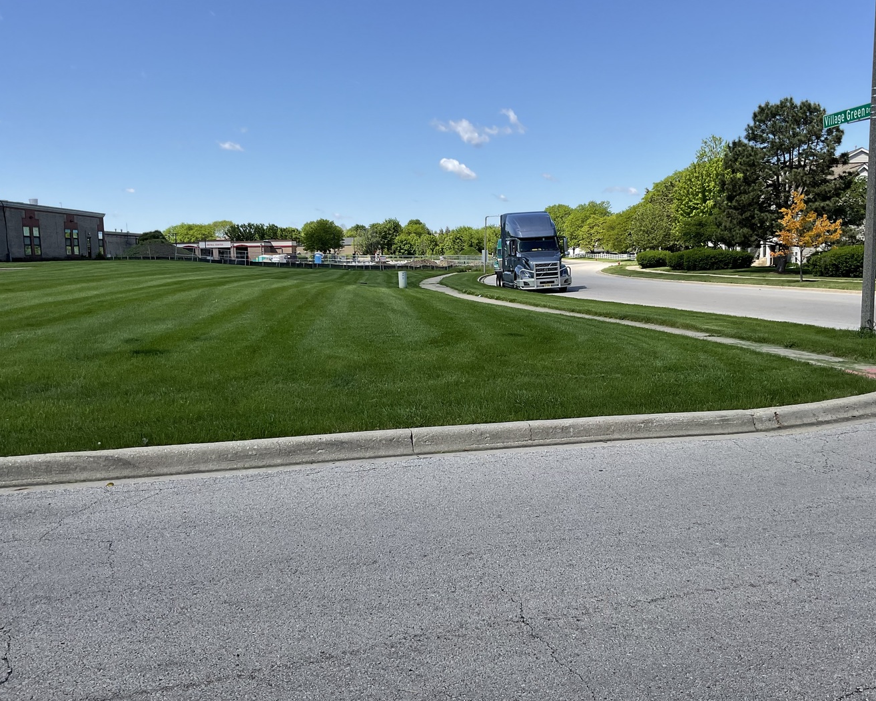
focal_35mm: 31
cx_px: 475
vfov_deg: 47.1
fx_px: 804
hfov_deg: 57.1
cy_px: 344
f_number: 1.8
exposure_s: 1/1577
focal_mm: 3
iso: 16
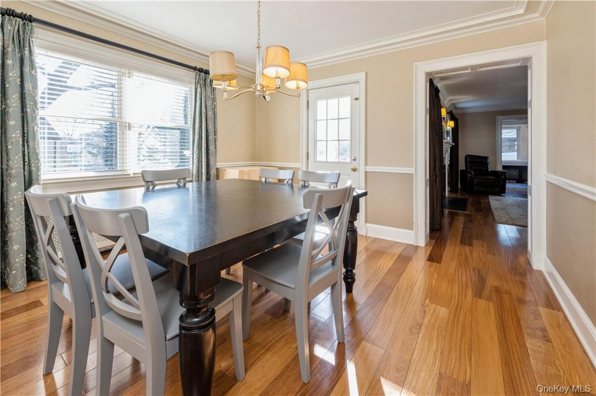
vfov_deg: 81.1
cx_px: 298
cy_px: 198
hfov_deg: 104.3
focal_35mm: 14
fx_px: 232
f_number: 11
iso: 200
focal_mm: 14
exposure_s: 1/8
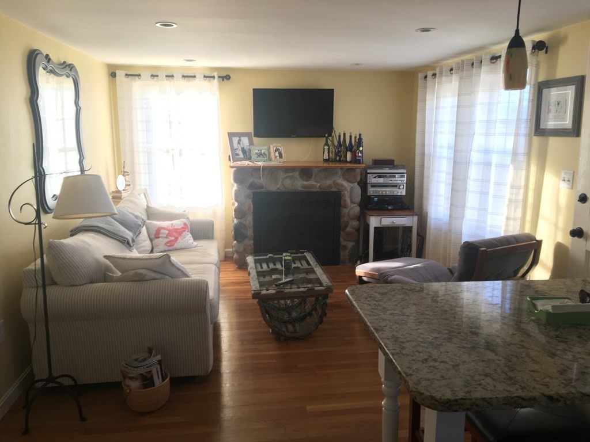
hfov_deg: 61.7
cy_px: 221
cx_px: 295
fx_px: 494
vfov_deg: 48.2
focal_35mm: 29
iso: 50
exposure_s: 1/30
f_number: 2.2
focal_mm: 4.15
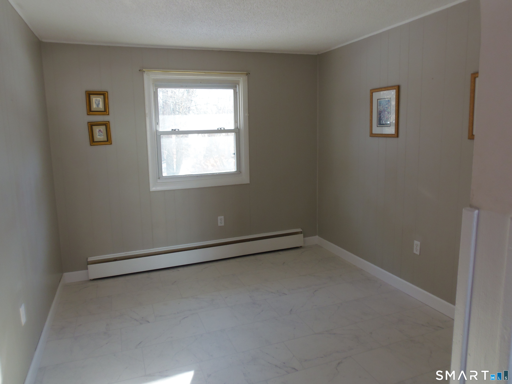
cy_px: 192
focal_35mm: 24
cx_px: 256
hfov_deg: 71.6
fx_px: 355
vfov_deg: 56.8
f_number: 2.9
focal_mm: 4.3
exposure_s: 1/30
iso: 80
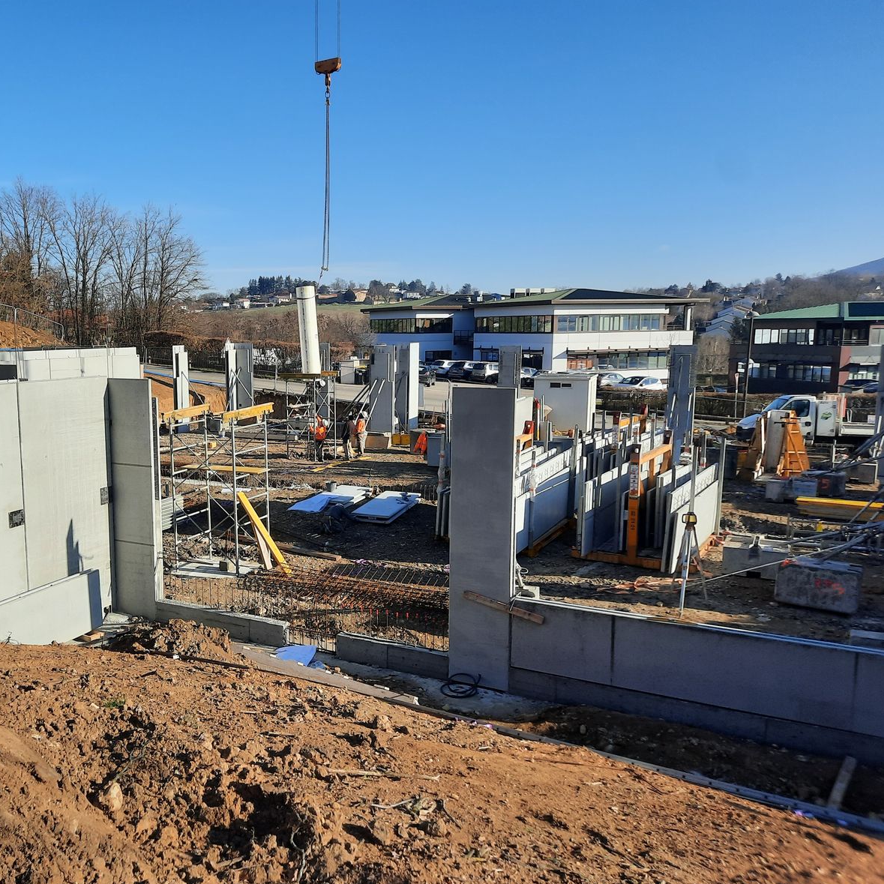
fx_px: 867
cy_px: 444
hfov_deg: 53.0
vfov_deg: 54.0
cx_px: 293
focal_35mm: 30
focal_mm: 4.6
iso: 32
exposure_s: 1/1014
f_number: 2
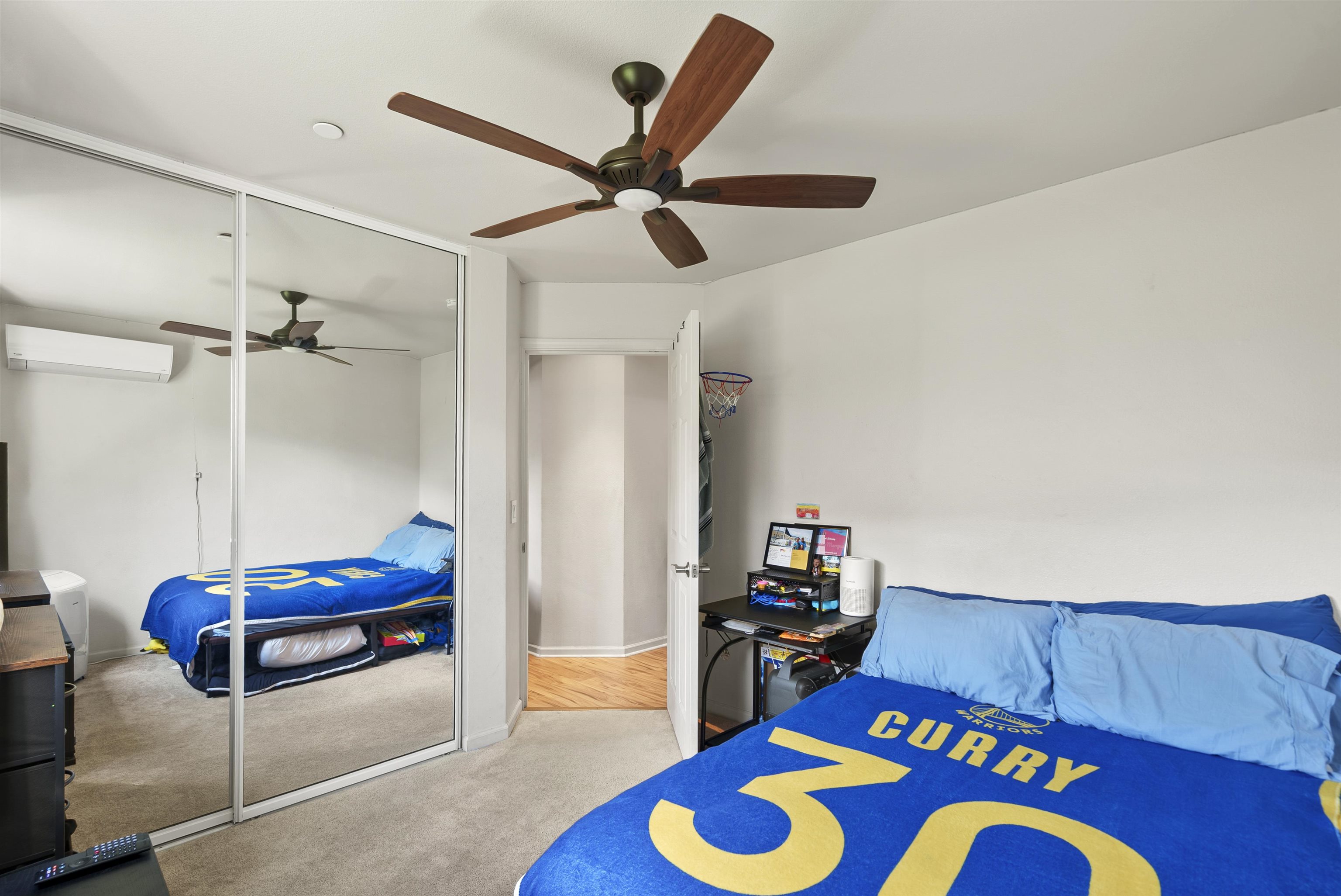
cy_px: 448
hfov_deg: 96.7
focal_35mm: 16
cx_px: 670
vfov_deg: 73.8
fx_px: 596
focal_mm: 16
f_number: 8
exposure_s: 2
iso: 100
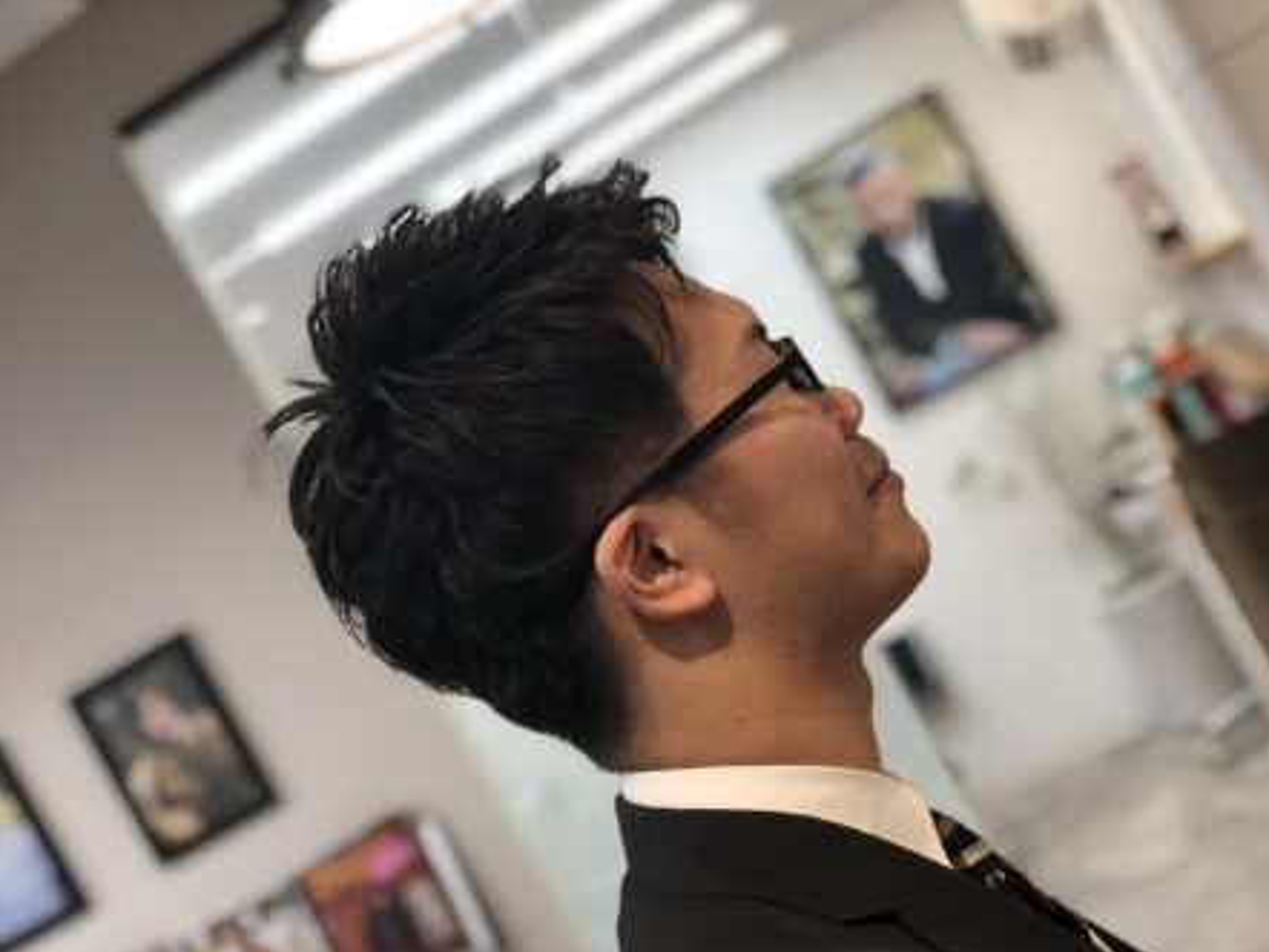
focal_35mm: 53
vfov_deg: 27.5
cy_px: 482
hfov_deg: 36.2
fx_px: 1944
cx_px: 640
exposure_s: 1/50
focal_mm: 6
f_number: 2.4
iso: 32
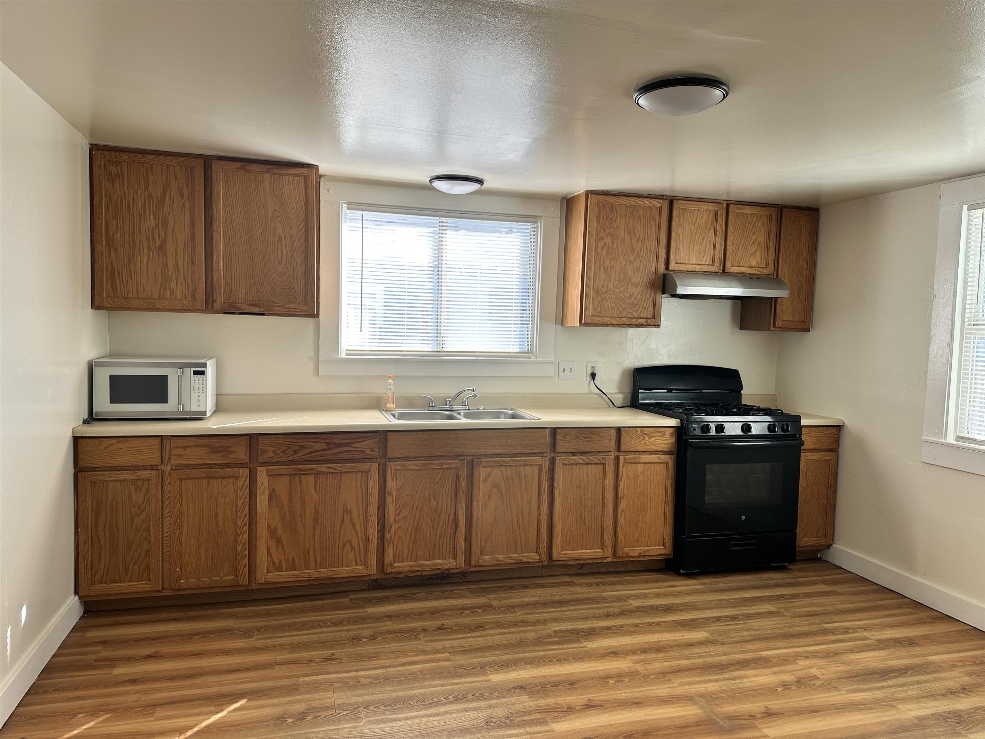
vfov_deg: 56.8
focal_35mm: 24
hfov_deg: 71.6
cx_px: 492
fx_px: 683
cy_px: 370
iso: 64
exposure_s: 1/169
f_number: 1.78
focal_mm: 6.86
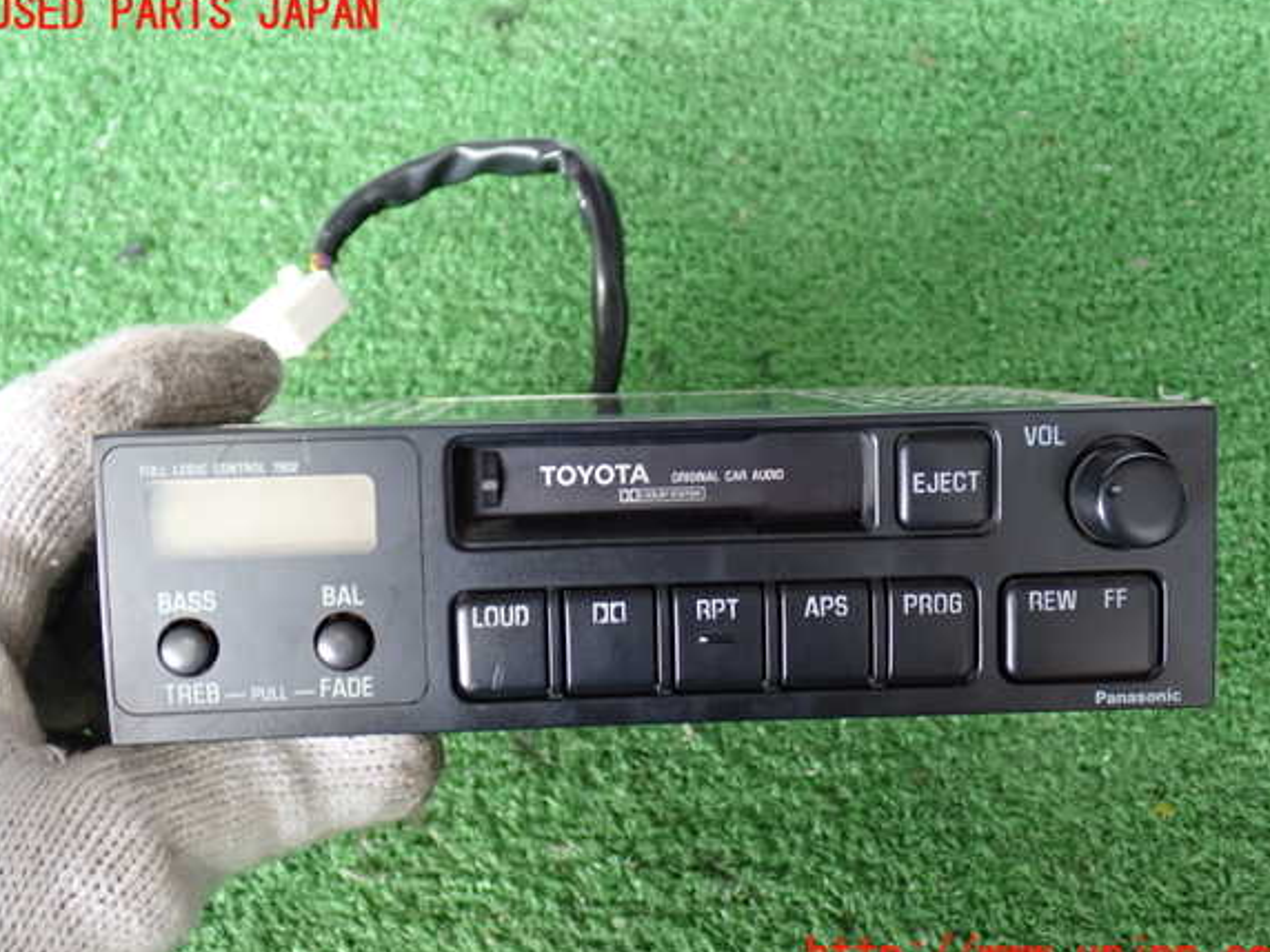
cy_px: 486
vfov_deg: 33.6
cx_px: 642
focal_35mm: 43
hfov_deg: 43.9
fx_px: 1578
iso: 200
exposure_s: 1/40
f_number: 2.8
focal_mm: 7.31
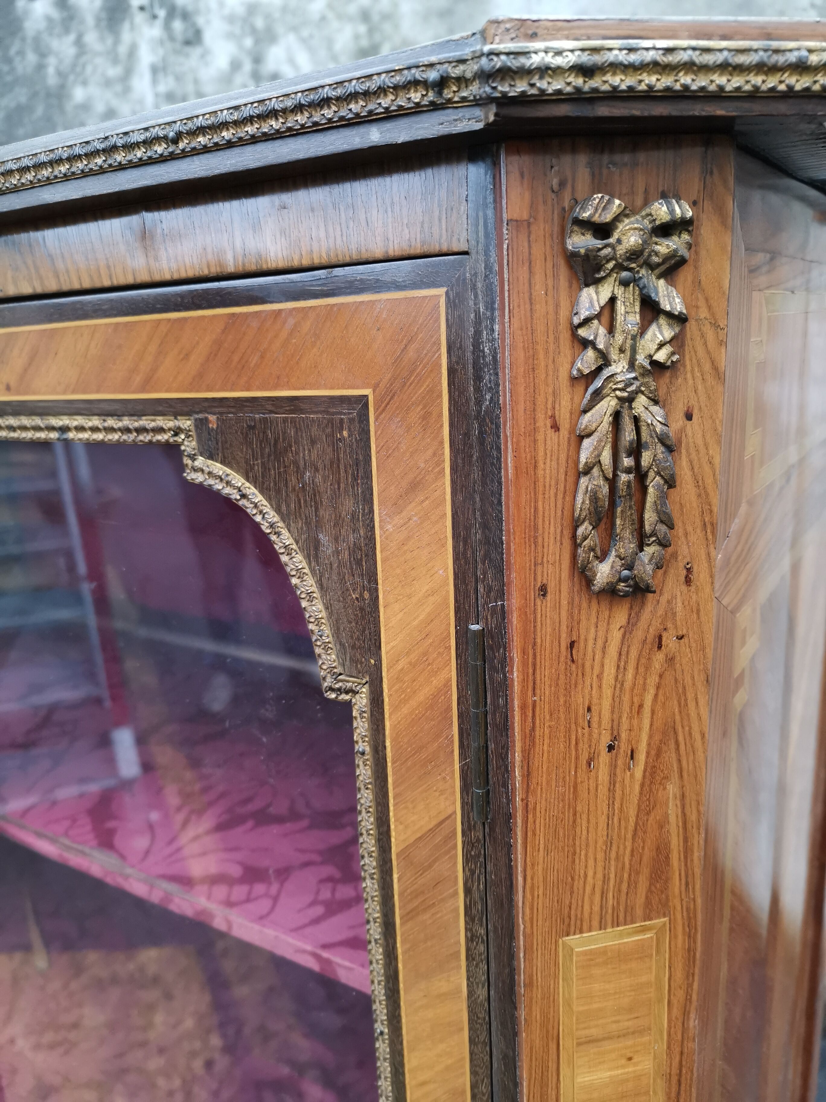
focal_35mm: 27
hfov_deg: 51.4
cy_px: 551
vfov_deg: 65.3
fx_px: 859
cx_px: 413
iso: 320
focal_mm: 5.58
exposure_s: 1/100
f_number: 1.8
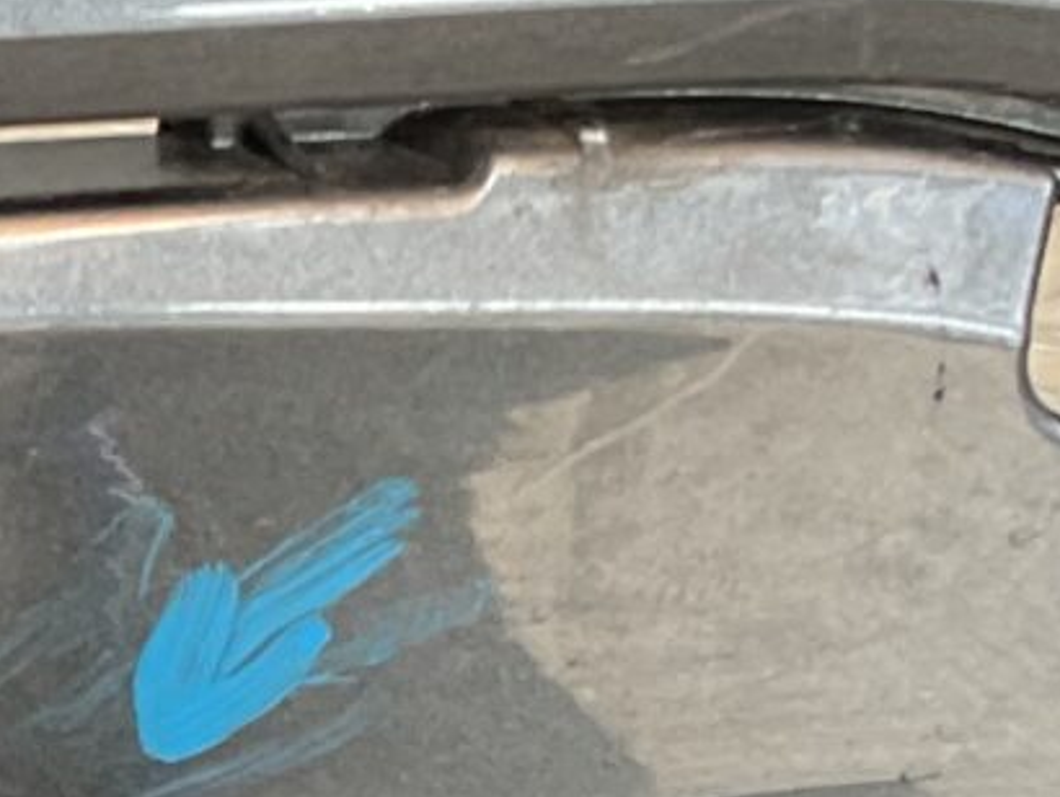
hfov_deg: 10.8
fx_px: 5546
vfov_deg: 8.0
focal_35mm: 181
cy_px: 1346
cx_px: -5
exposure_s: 1/100
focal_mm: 3
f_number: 1.8
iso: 20
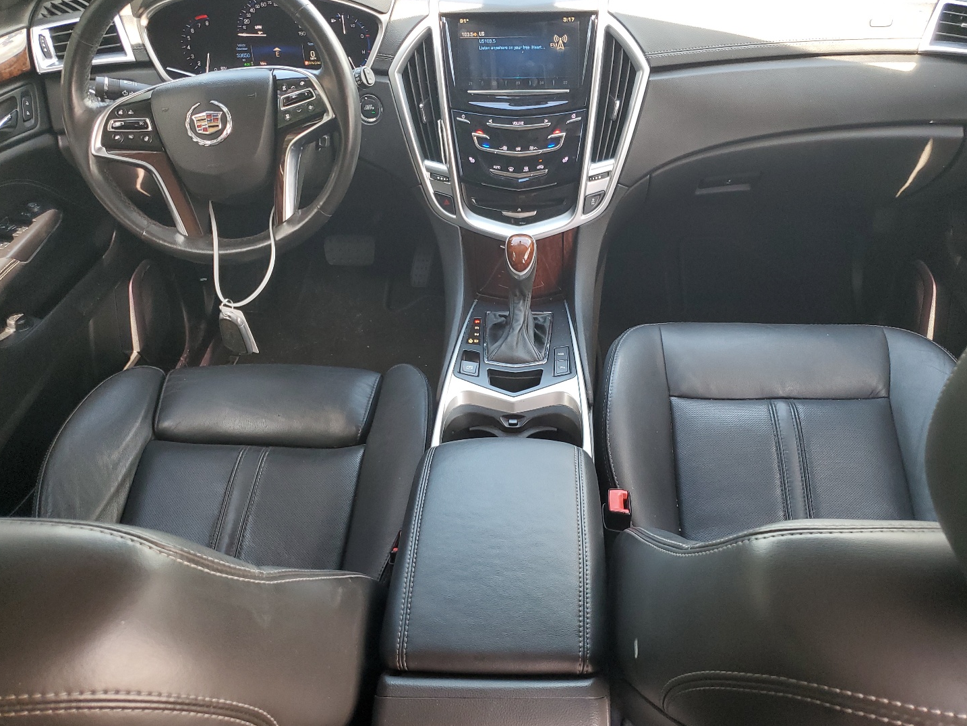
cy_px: 355
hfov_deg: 61.6
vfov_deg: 48.2
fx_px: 810
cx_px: 522
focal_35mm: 29
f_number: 1.5
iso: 86
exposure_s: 1/120
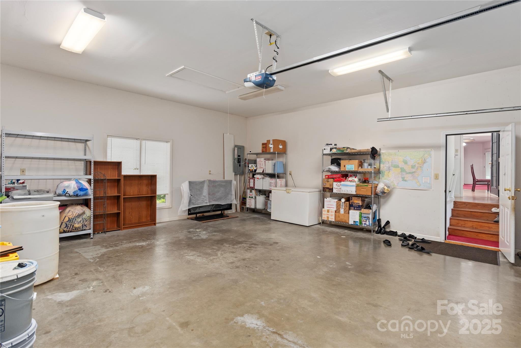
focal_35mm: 17
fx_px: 246
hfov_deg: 93.3
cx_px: 260
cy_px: 174
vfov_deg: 70.5
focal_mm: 17
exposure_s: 1/6
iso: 320
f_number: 7.1
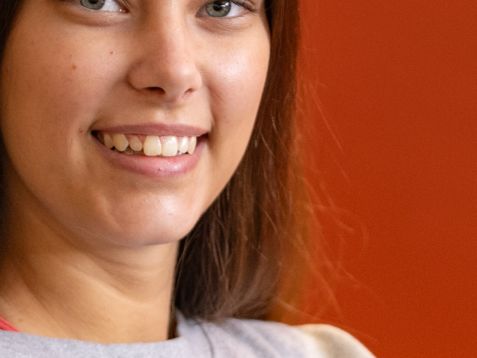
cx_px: 204
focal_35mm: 550
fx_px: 7579
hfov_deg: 3.6
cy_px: 447
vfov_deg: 2.7
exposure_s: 1/125
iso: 800
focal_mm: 128
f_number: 3.5
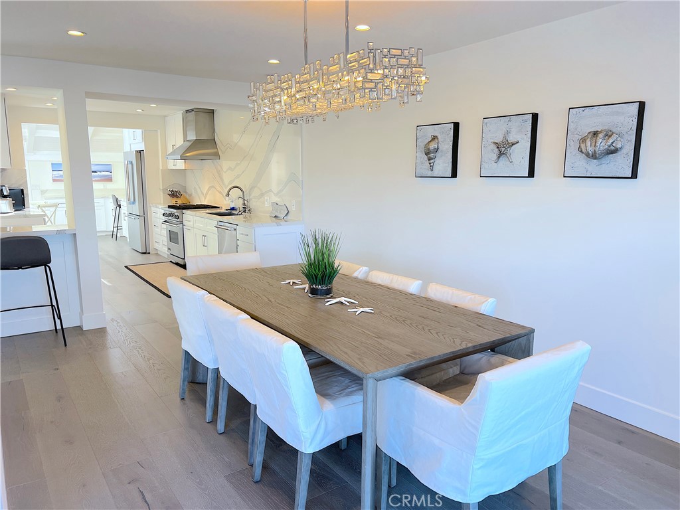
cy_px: 255
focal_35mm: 26
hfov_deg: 67.3
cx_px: 340
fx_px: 511
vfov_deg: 53.1
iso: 40
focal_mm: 5.7
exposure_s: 1/194
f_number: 1.5
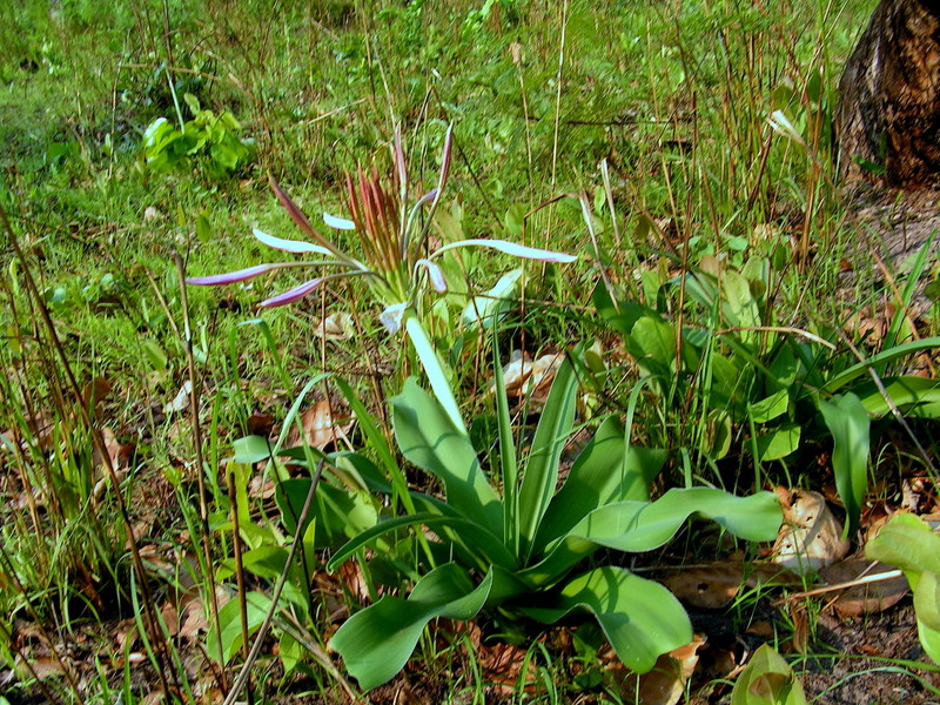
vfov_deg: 37.7
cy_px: 352
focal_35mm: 38
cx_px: 470
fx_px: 1032
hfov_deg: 49.0
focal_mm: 6.3
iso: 50
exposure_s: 1/80
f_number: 5.6
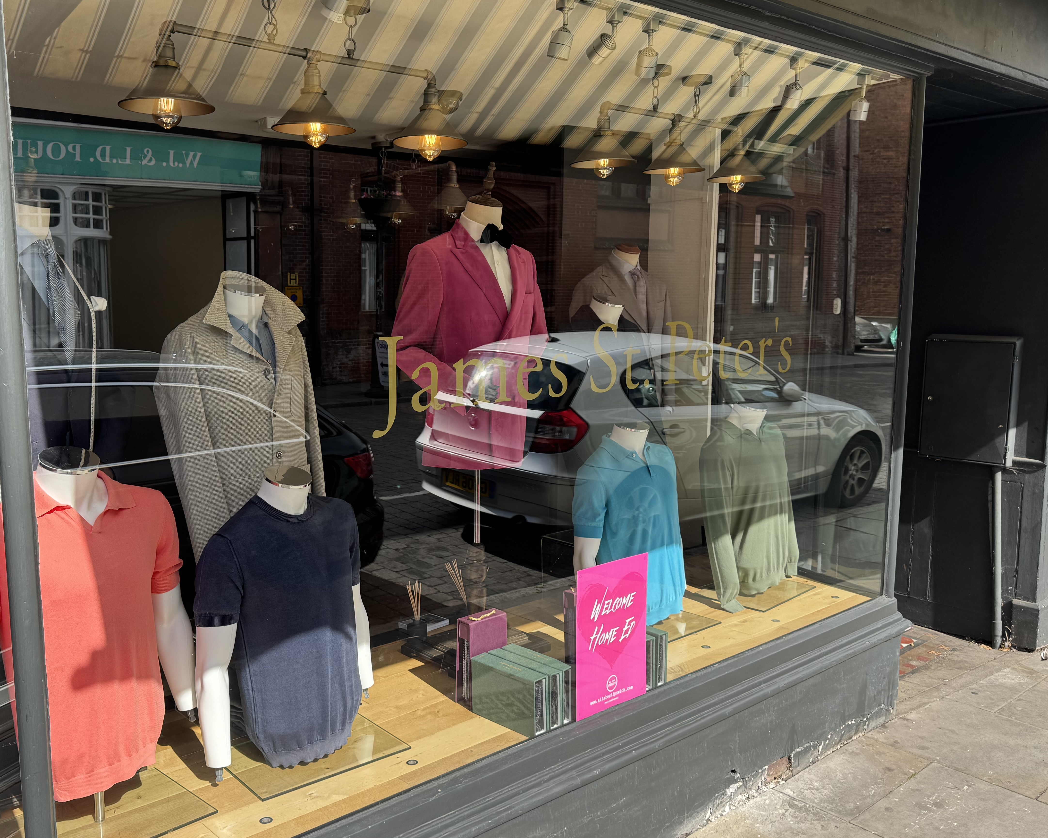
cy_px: 432
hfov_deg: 56.9
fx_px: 962
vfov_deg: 47.1
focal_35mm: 31
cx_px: 437
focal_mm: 6.76
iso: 80
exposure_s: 1/1456
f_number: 1.78
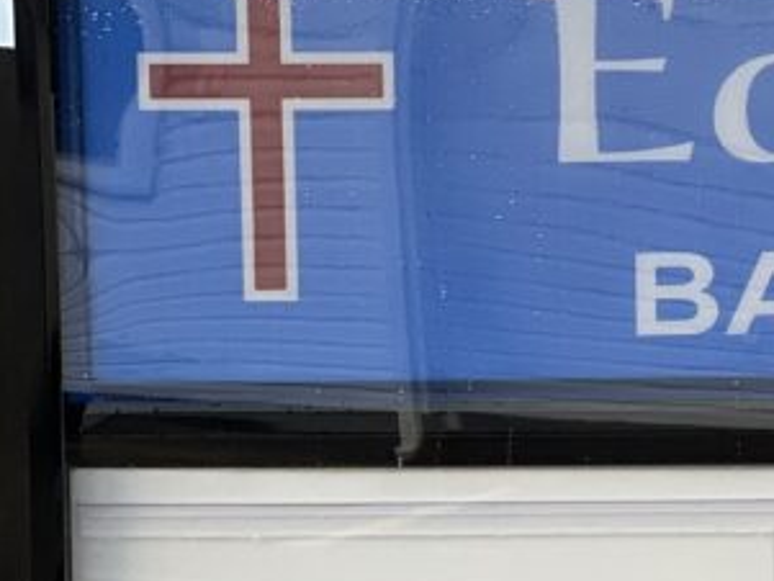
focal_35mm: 262
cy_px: 825
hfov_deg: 7.5
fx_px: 5861
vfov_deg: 5.6
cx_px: 1065
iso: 80
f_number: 2.8
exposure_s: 1/121
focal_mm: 9
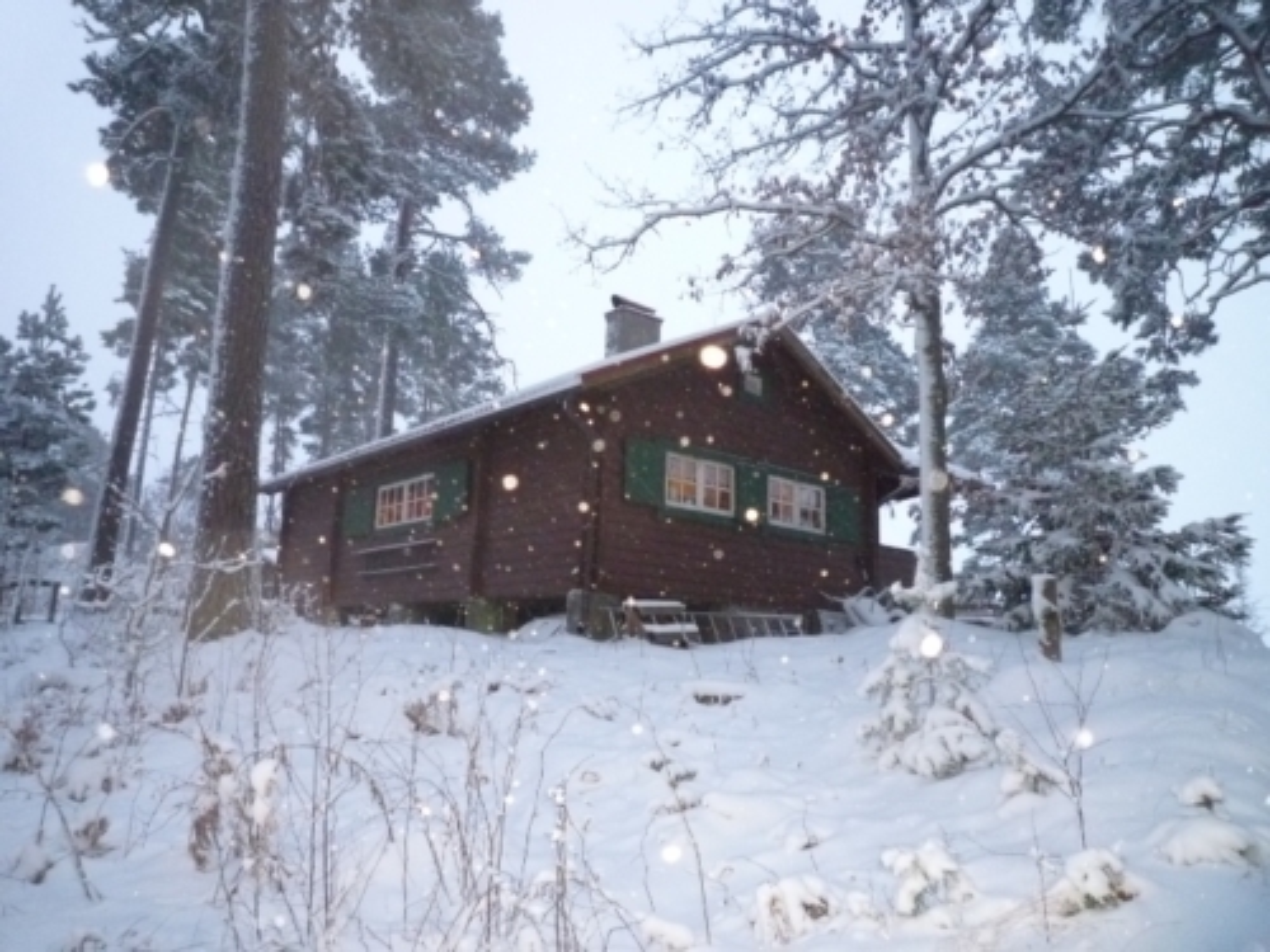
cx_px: 635
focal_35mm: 25
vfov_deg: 54.9
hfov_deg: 69.4
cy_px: 476
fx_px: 917
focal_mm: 4.4
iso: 500
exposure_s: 1/30
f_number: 2.8
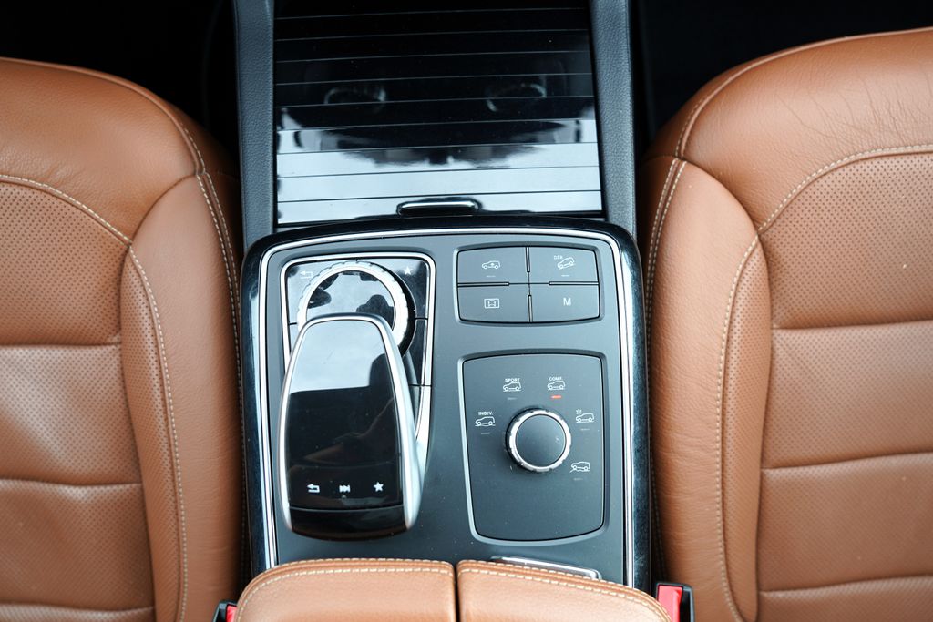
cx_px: 466
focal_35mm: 24
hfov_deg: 73.7
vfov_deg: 53.1
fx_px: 622
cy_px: 311
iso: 125
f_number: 4
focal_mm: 24
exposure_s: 1/60
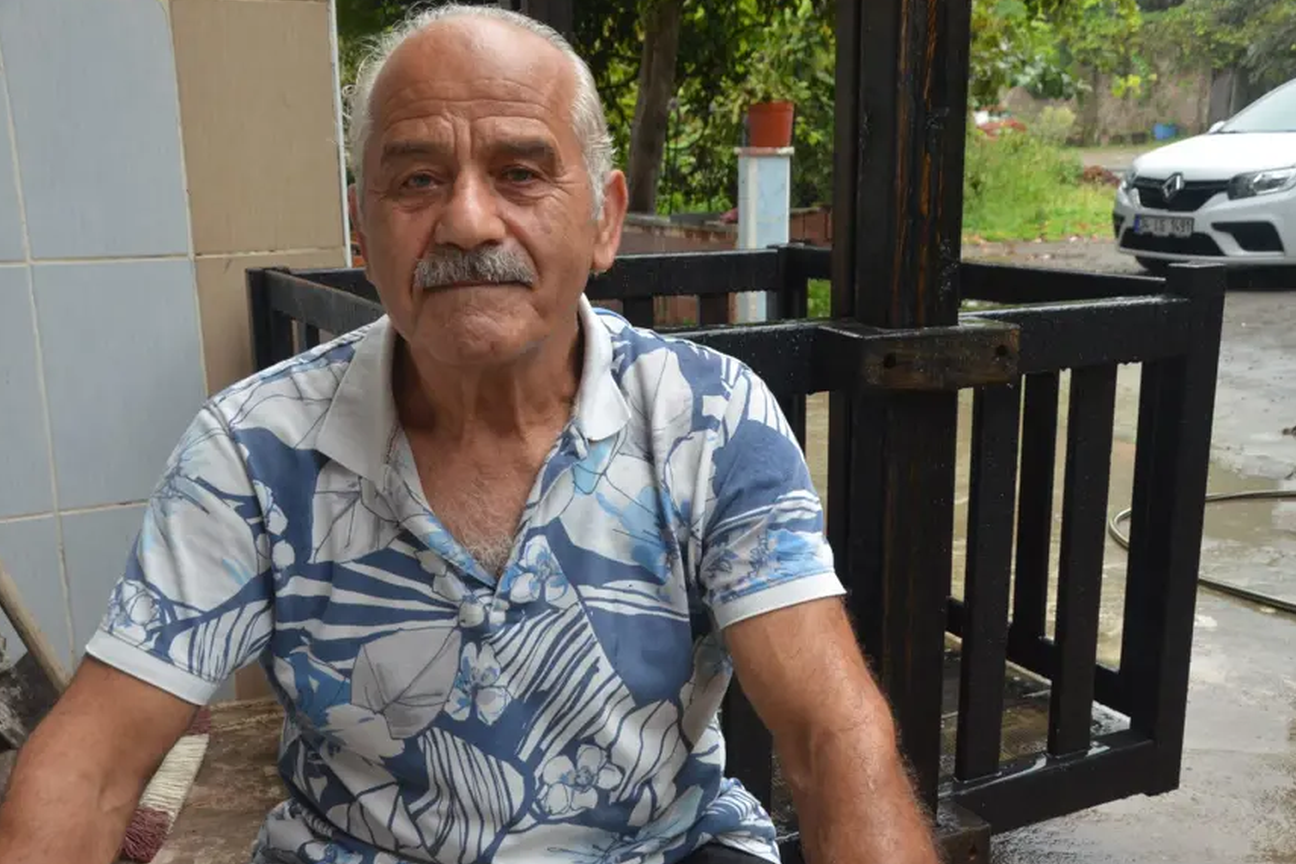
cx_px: 647
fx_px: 1386
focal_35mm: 39
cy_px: 430
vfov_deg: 34.6
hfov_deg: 50.1
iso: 1250
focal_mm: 25
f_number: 8
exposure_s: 1/250
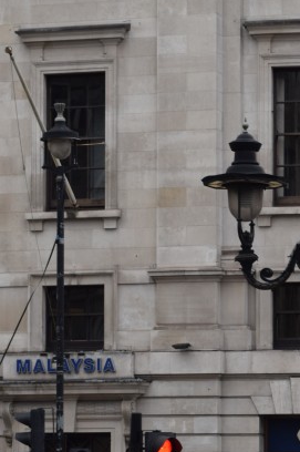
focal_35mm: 207
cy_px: 403
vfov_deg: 9.9
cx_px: 307
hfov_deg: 6.6
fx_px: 2597
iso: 400
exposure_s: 1/200
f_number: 7.1
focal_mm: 55
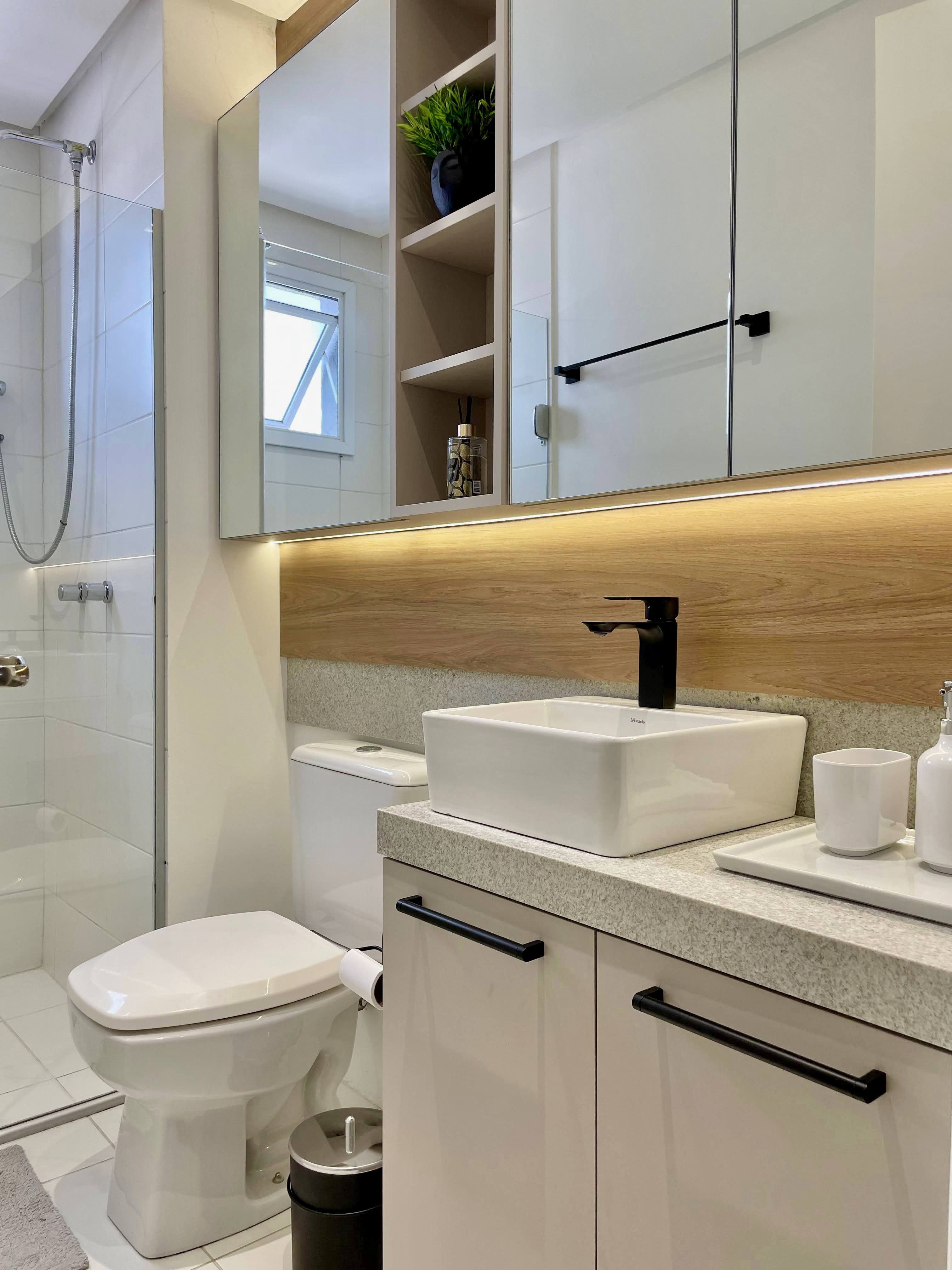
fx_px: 953
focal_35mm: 26
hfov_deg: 53.1
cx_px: 476
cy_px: 635
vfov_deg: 67.3
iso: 50
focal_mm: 4.2
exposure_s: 1/120
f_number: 1.6
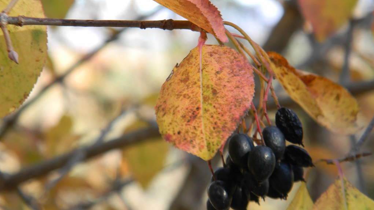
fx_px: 1487
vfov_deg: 8.1
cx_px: 188
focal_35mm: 150
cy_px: 81
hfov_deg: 14.3
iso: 82
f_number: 5.2
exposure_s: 1/30
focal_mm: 33.1
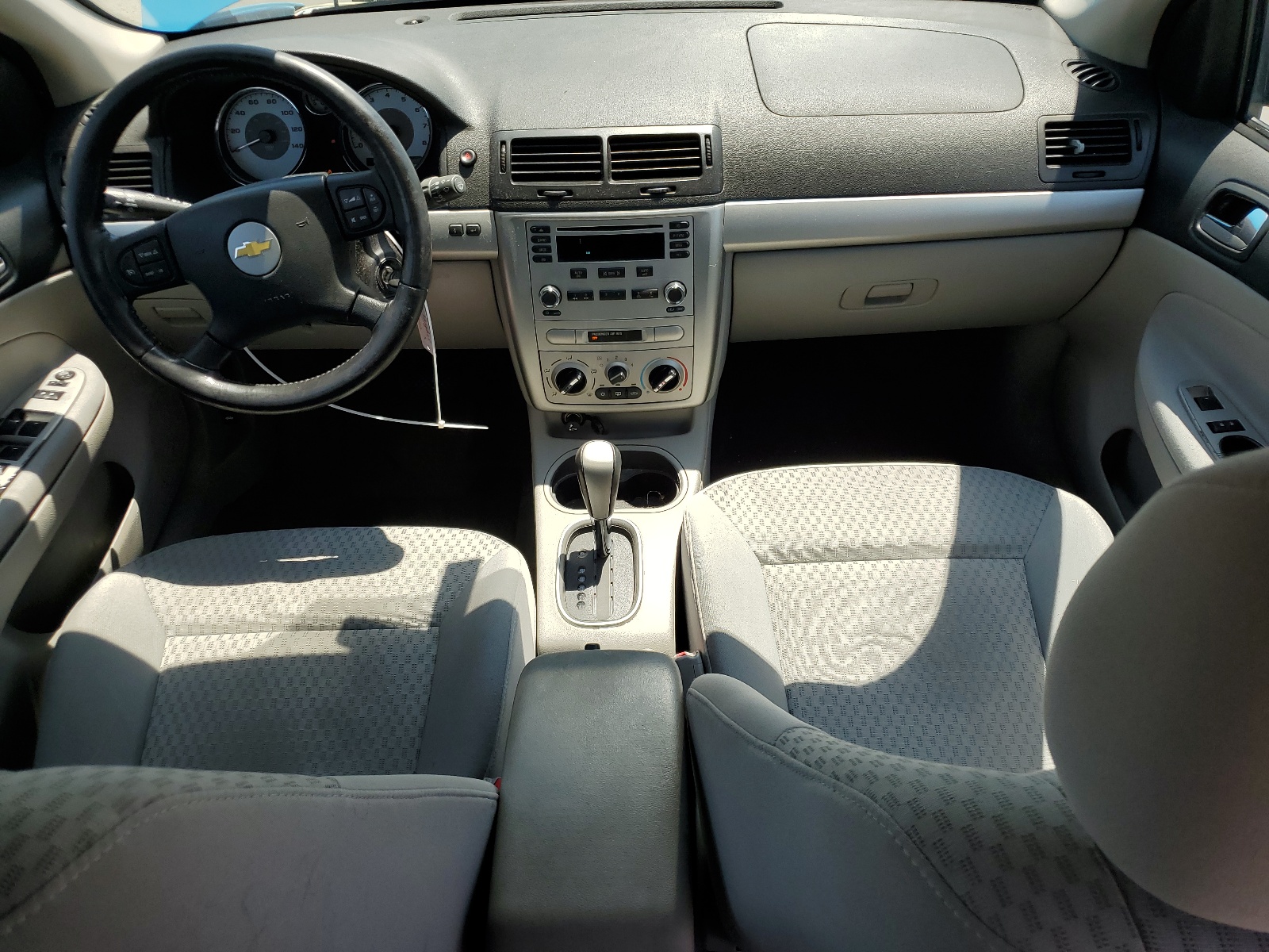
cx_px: 634
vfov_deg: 53.1
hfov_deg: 67.3
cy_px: 476
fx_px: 953
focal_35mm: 26
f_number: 1.5
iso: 50
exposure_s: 1/1250
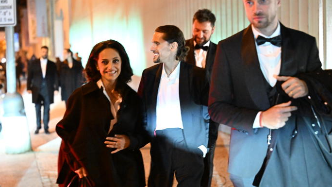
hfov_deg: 28.6
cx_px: 165
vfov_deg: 16.3
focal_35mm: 74
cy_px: 107
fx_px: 652
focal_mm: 70
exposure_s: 1/60
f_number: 3.2
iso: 20000
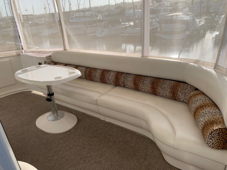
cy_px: 85
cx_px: 114
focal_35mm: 26
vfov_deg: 53.1
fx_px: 170
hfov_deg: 67.3
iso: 25
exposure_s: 1/1282
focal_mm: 4.25
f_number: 1.8
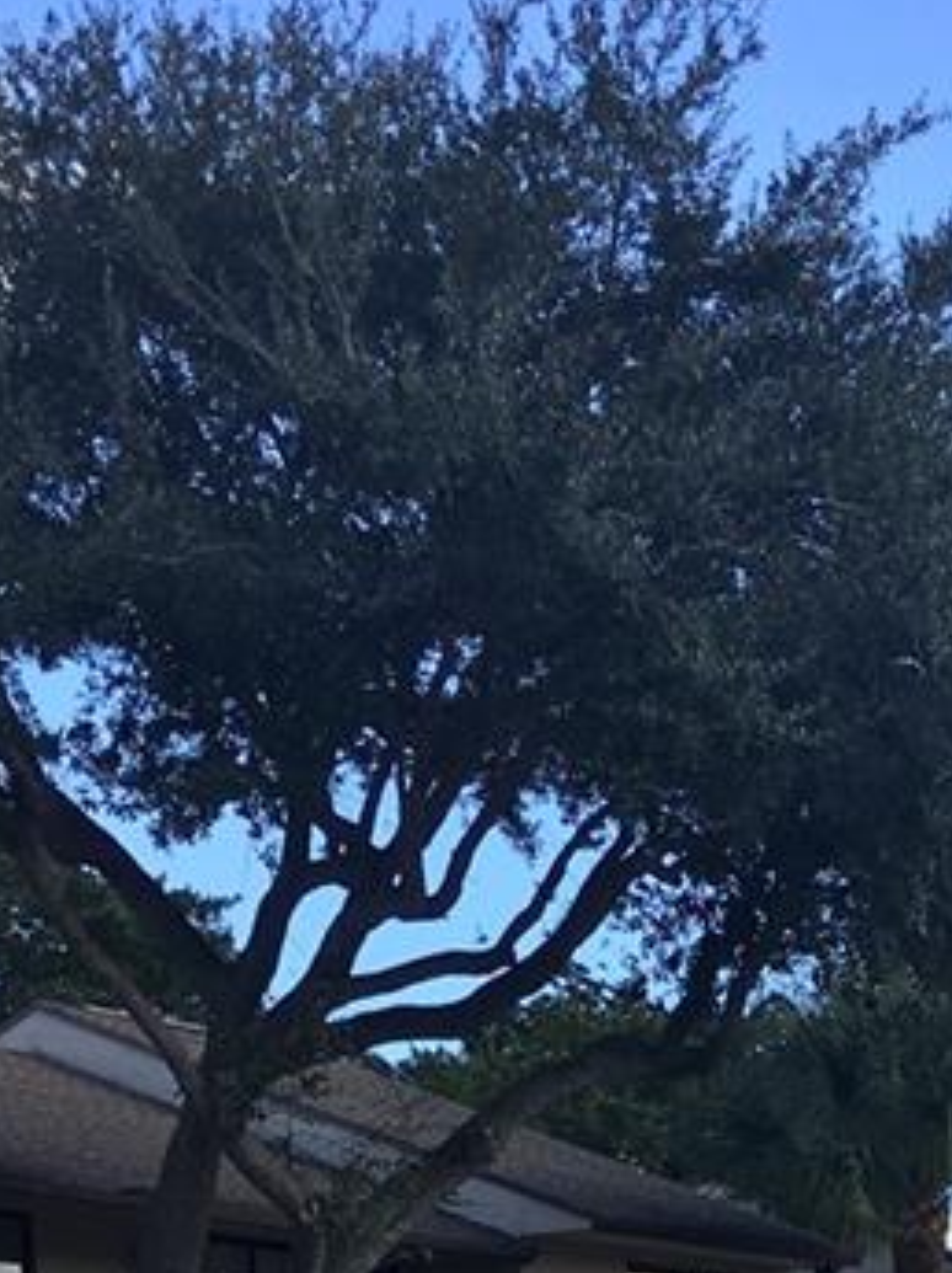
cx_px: 970
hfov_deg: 14.4
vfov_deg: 17.0
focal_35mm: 101
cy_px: 2085
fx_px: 3710
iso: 25
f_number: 2.2
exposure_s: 1/845
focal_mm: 4.15
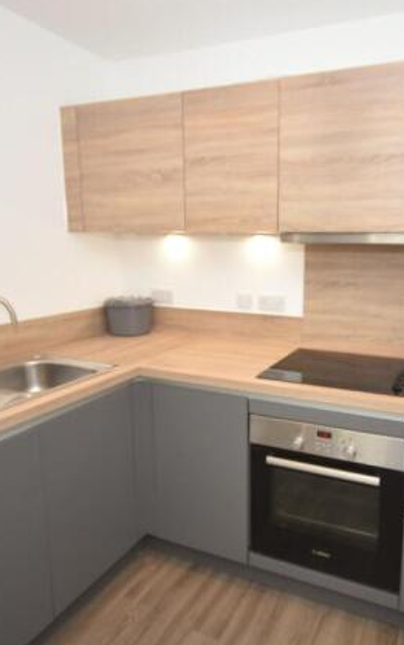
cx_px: 274
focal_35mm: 24
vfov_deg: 74.8
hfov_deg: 50.1
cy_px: 316
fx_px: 422
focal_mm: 10
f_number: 4
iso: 400
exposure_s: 1/60
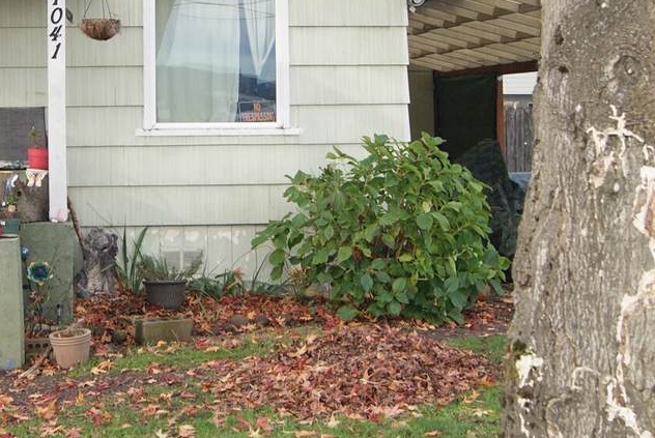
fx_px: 1439
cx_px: 135
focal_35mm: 79
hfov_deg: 25.2
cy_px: 67
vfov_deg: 17.1
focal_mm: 26
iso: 100
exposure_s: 1/160
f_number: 5.6
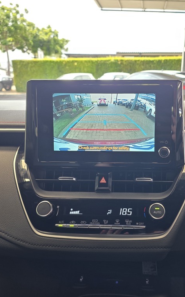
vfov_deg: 58.1
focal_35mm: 33
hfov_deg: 37.9
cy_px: 149
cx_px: 121
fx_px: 266
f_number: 1.7
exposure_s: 1/50
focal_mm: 6.25
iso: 64
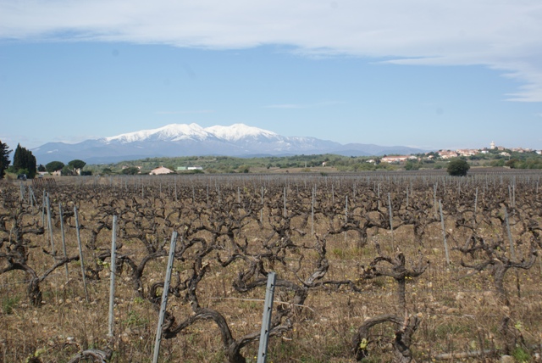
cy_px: 182
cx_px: 271
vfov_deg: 29.9
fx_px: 678
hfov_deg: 43.6
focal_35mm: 45
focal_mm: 30
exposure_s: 1/160
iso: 100
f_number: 13
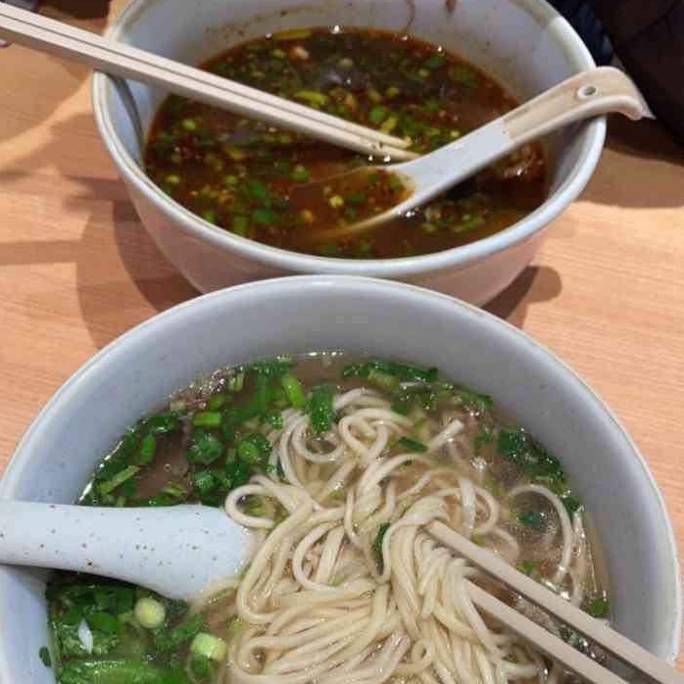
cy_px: 342
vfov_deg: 16.7
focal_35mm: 104
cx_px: 342
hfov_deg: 16.7
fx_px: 2325
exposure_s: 1/40
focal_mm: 4.2
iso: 50
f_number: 1.6
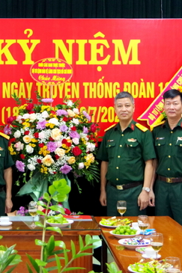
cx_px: 46
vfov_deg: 25.5
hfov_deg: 17.2
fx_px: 600
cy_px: 87
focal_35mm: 79
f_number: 4
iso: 1600
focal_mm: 24
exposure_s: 1/60
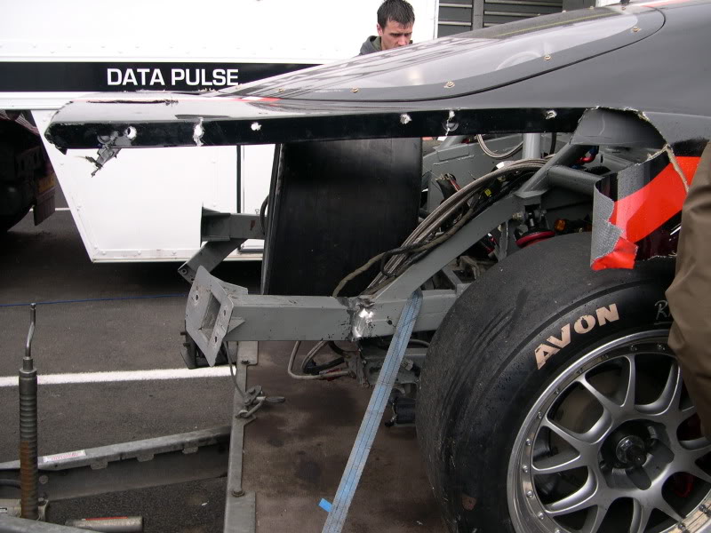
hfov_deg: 49.0
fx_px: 781
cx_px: 356
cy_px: 266
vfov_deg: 37.7
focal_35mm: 38
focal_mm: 8
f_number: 2.8
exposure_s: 1/296
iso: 100
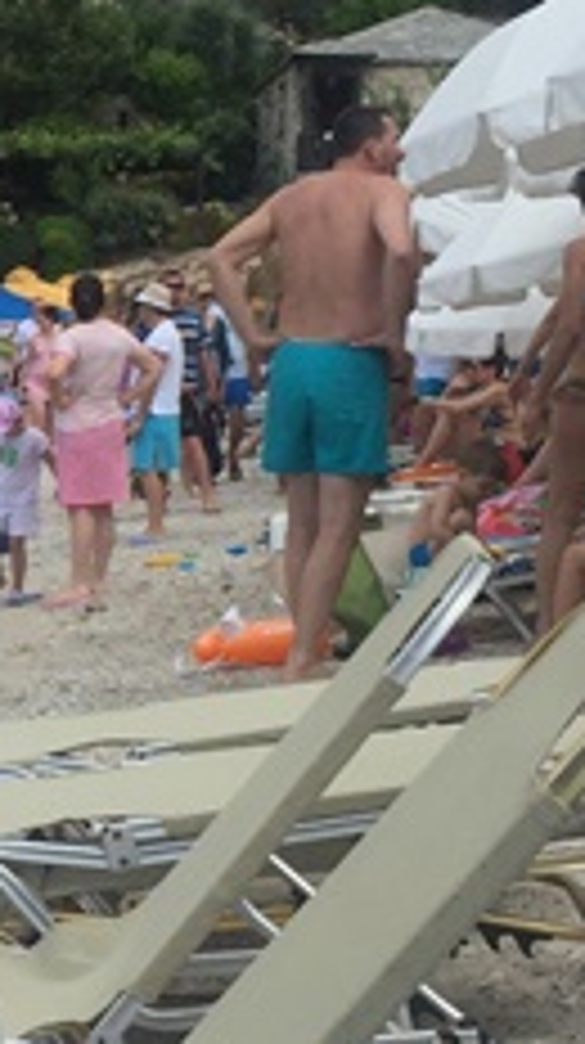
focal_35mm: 109
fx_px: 3015
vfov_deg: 19.6
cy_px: 490
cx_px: -342
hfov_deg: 10.6
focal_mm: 4.15
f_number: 2.2
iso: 32
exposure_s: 1/1799
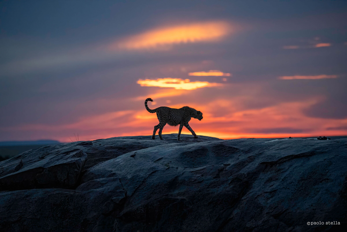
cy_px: 116
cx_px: 174
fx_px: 1638
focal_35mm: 170
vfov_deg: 8.1
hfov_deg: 12.1
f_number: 2.8
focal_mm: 170
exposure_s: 1/1250
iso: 5000
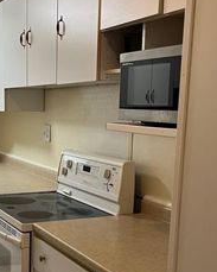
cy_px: 205
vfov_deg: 31.4
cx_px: 40
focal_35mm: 59
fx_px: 474
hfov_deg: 25.3
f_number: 1.6
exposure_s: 1/60
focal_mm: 5.1
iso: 80
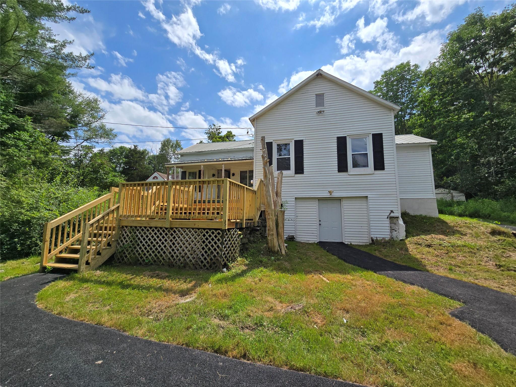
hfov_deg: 106.2
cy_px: 194
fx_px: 194
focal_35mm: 13
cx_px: 258
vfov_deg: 89.9
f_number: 2.2
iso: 50
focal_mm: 2.2
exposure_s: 1/4043
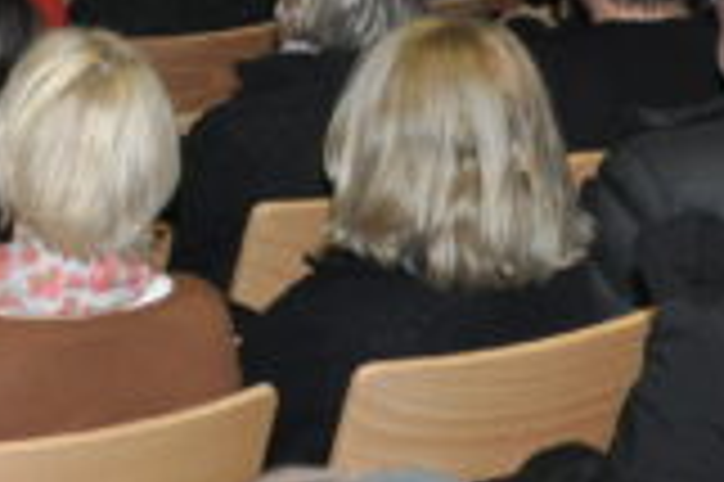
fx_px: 4018
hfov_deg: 9.6
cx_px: -764
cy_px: -194
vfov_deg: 6.8
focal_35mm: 200
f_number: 4
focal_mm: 28
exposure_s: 1/60
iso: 800
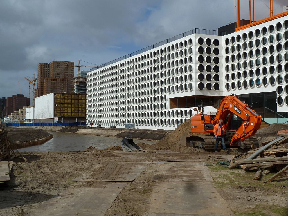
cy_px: 108
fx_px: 399
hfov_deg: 39.7
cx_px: 144
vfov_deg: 30.2
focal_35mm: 48
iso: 80
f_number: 5.6
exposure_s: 1/640
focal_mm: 7.9
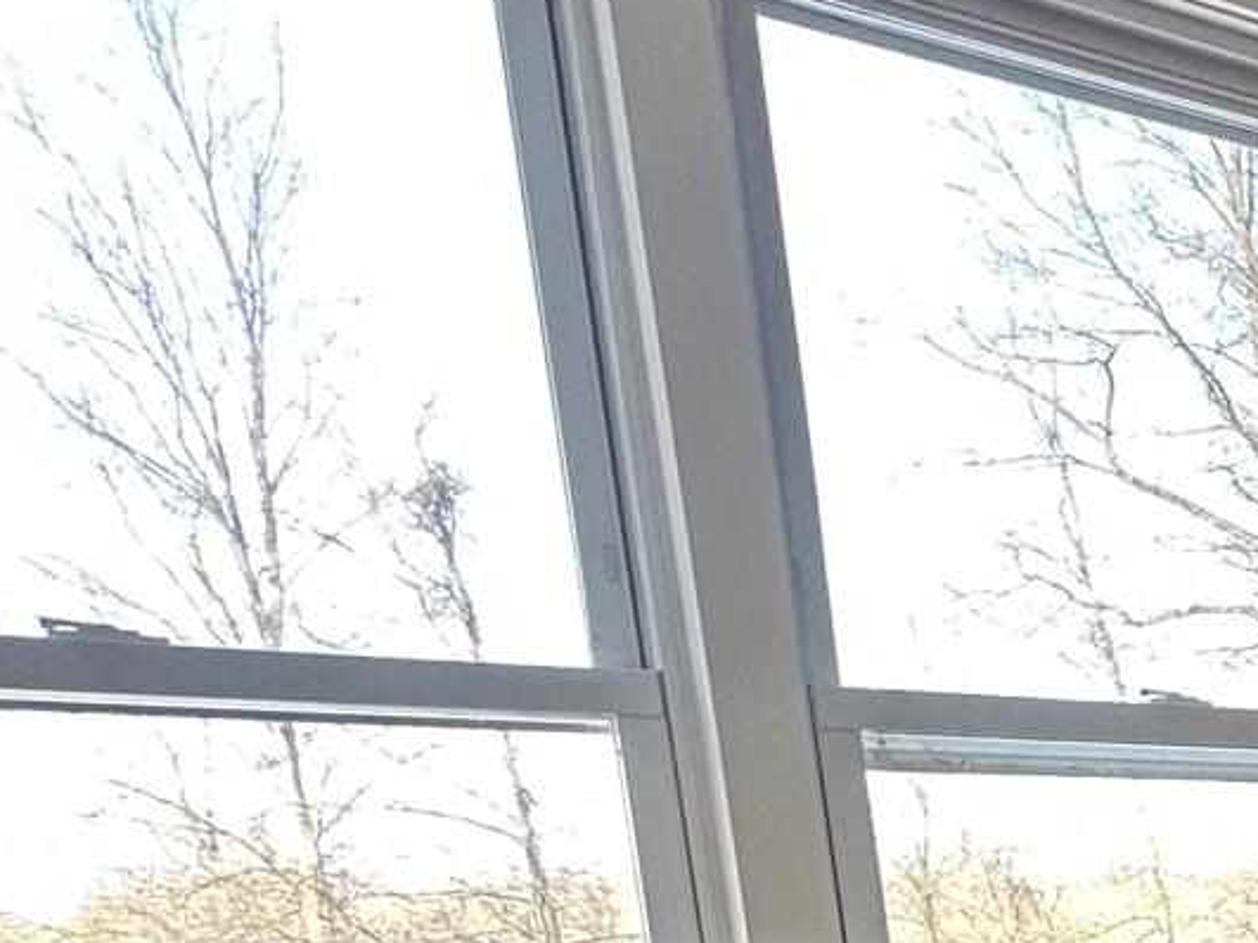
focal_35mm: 54
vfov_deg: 23.6
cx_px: 2099
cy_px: 1253
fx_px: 1962
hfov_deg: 23.7
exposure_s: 1/120
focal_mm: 2.22
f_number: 2.2
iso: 125
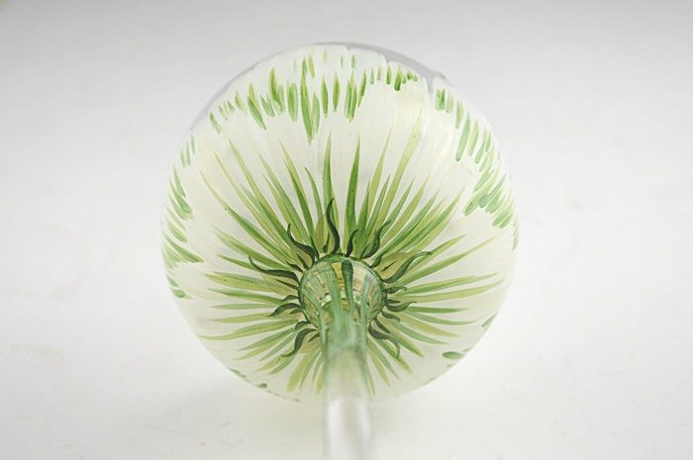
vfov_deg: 25.0
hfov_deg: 36.9
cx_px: 346
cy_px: 230
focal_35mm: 54
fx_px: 1038
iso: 400
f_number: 5
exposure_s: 1/100
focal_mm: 36
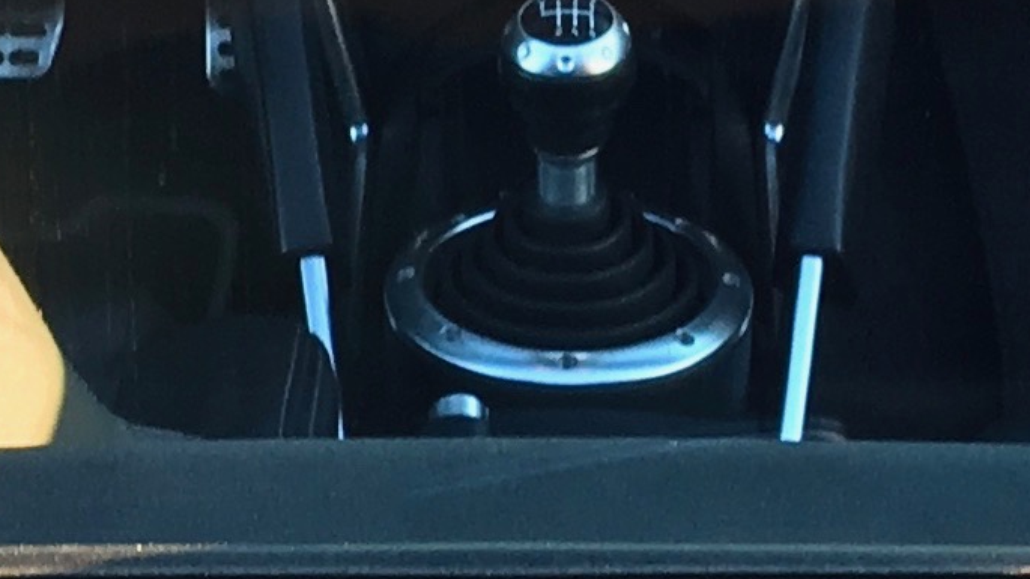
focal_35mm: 186
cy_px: 292
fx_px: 5079
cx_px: 511
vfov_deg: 6.5
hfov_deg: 11.6
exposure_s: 1/50
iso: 32
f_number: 2.2
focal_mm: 4.15
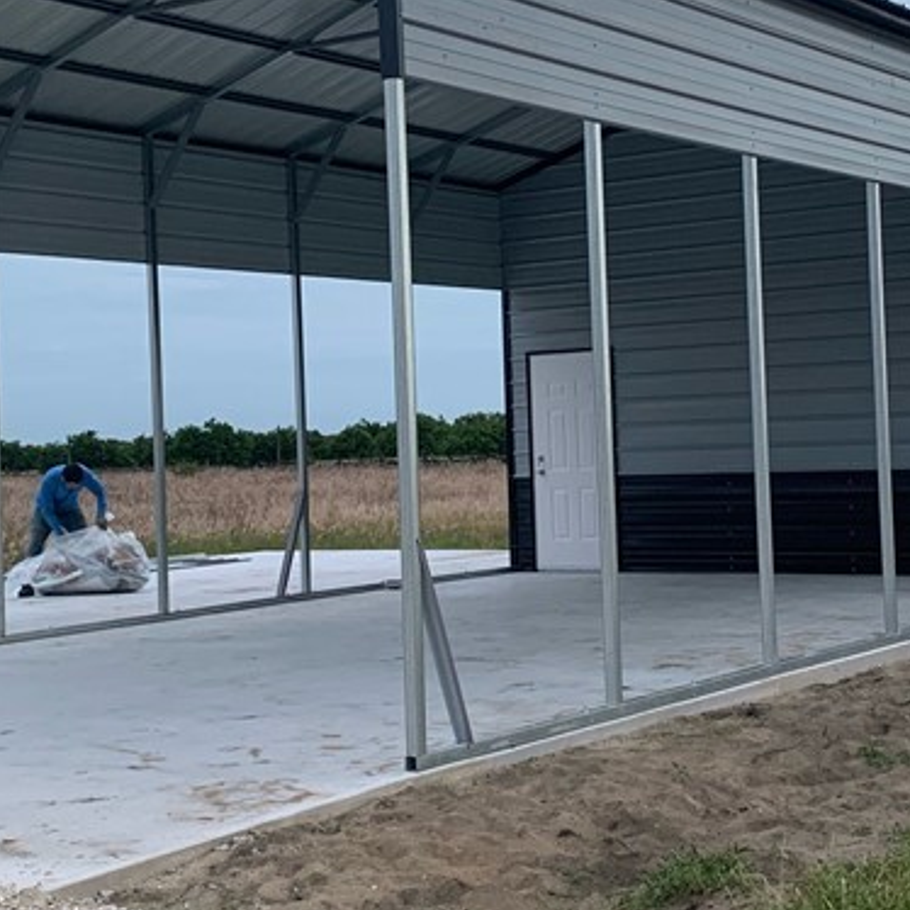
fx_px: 1874
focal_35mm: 63
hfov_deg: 27.1
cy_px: 404
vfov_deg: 27.3
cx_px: 613
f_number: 1.8
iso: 125
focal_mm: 4.25
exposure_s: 1/60
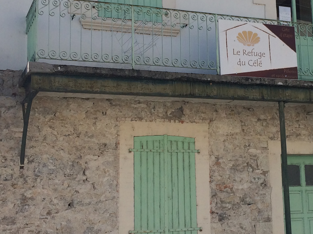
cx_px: 246
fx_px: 660
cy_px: 108
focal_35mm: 73
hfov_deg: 26.2
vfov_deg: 20.2
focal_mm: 4.15
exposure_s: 1/1325
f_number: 2.2
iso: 32
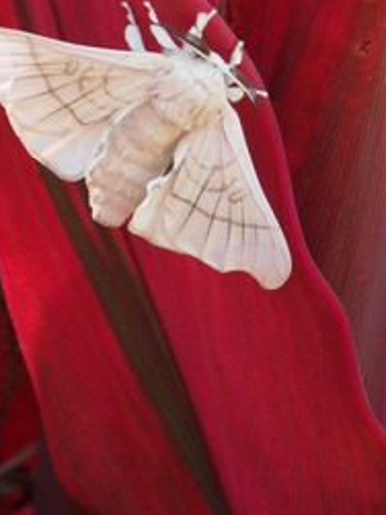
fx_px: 2991
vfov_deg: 9.8
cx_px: 166
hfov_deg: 7.4
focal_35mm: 201
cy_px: 191
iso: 100
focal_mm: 18.9
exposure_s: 1/60
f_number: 5.8
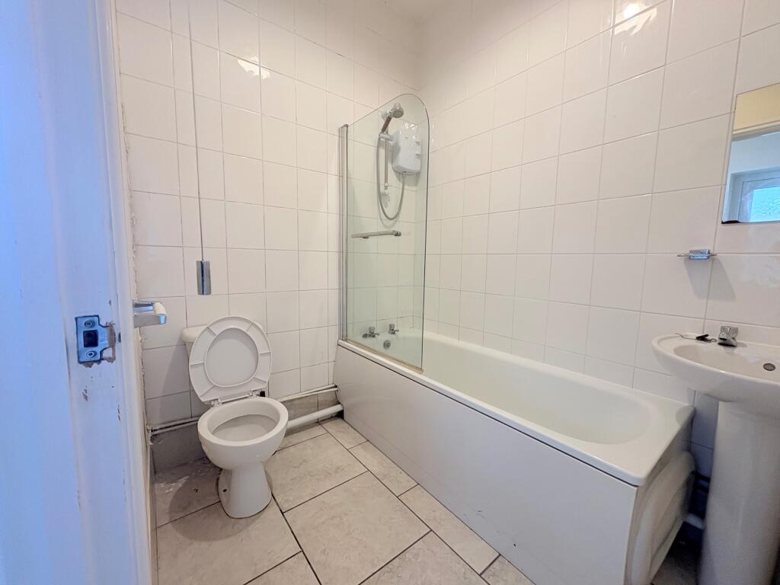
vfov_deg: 85.7
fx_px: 315
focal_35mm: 14
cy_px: 292
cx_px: 390
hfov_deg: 102.1
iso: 160
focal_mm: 2.22
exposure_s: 1/50
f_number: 2.2
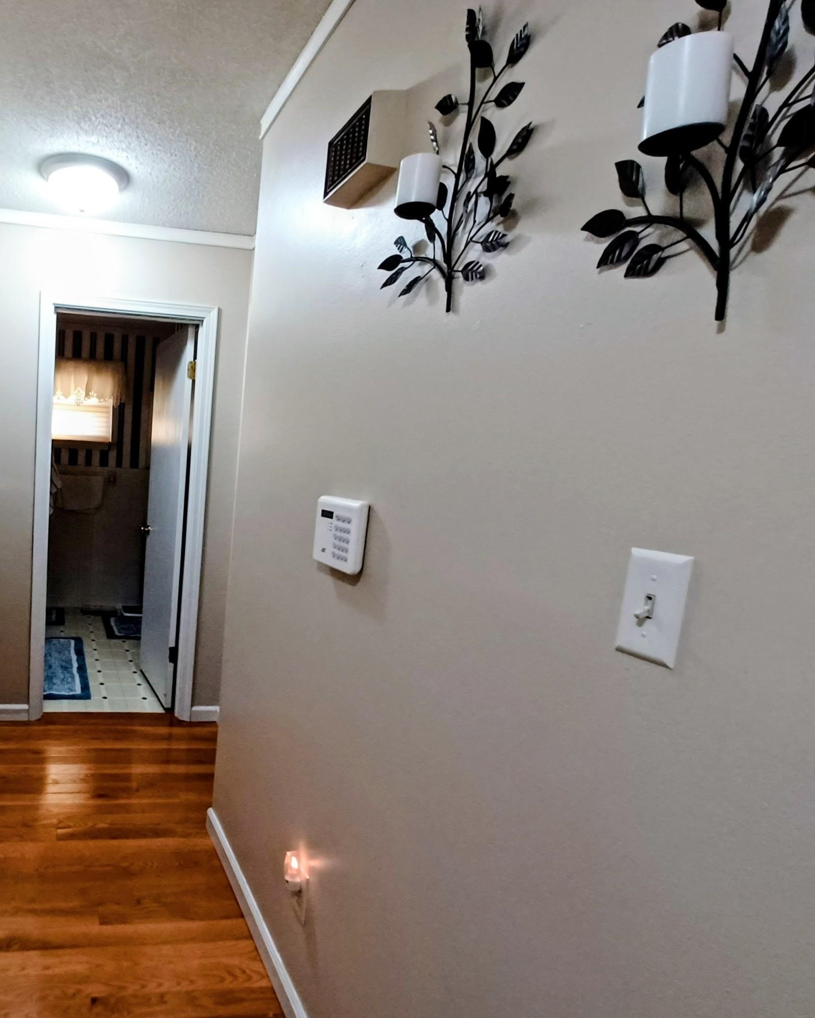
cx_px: 151
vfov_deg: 89.6
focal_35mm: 17
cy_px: 509
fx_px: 513
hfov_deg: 68.7
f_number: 2.2
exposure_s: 1/40
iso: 160
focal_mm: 1.42
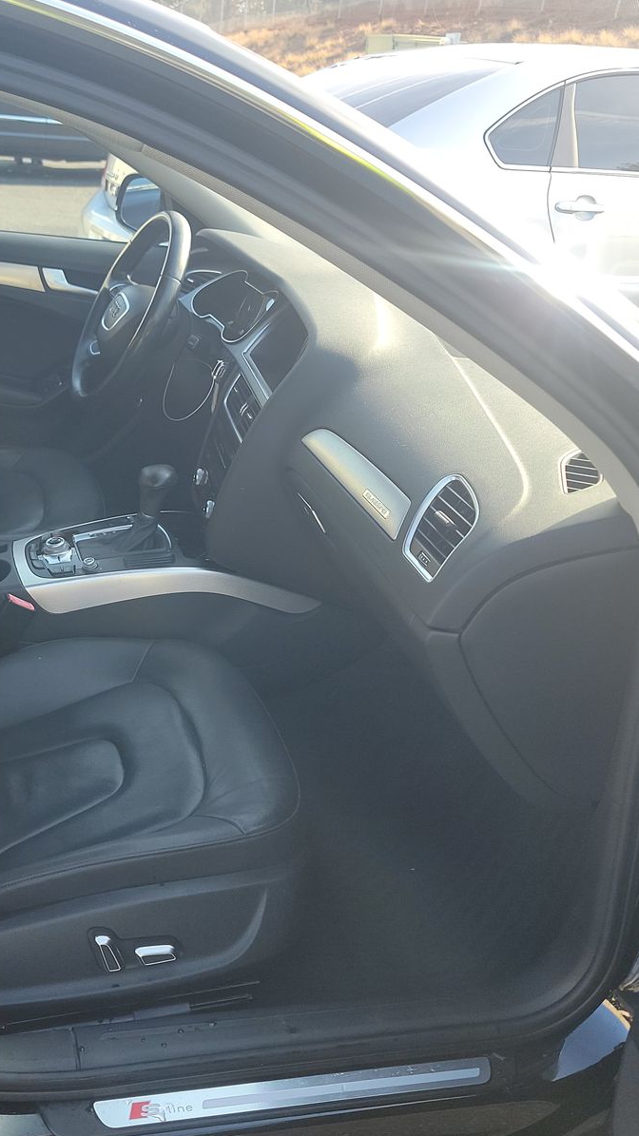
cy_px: 569
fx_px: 1054
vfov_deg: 56.6
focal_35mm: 35
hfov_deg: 32.9
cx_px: 141
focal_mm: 6.7
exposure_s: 1/119
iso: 64
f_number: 1.8
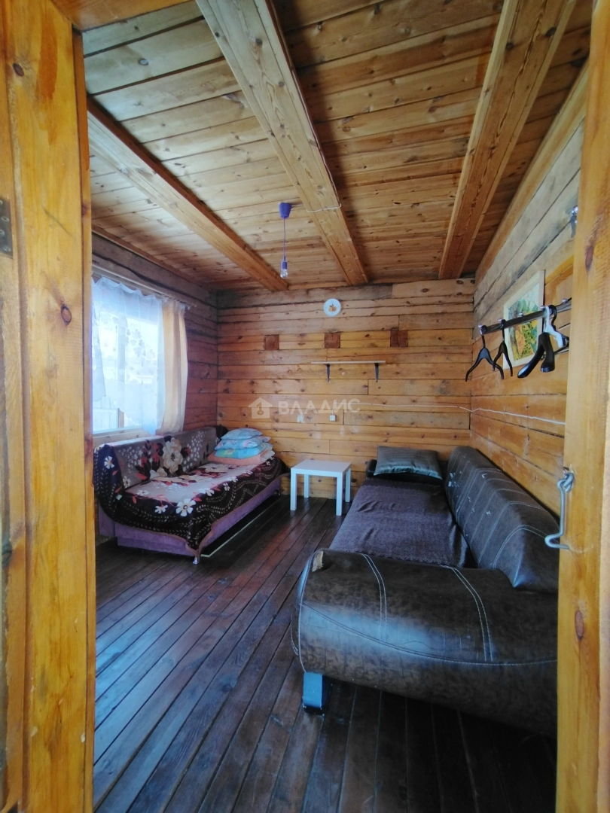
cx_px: 305
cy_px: 406
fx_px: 376
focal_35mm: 16
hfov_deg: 78.1
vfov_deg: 94.5
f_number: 2.2
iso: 417
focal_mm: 1.68
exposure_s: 1/33.3
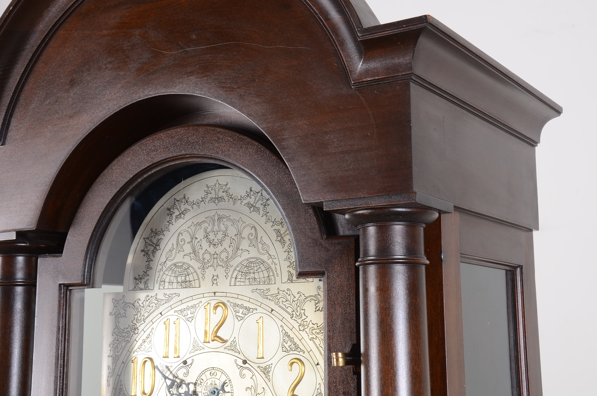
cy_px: 198
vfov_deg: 22.5
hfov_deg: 33.5
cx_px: 298
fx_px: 993
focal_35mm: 60
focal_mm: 40
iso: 125
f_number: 10
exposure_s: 1/125
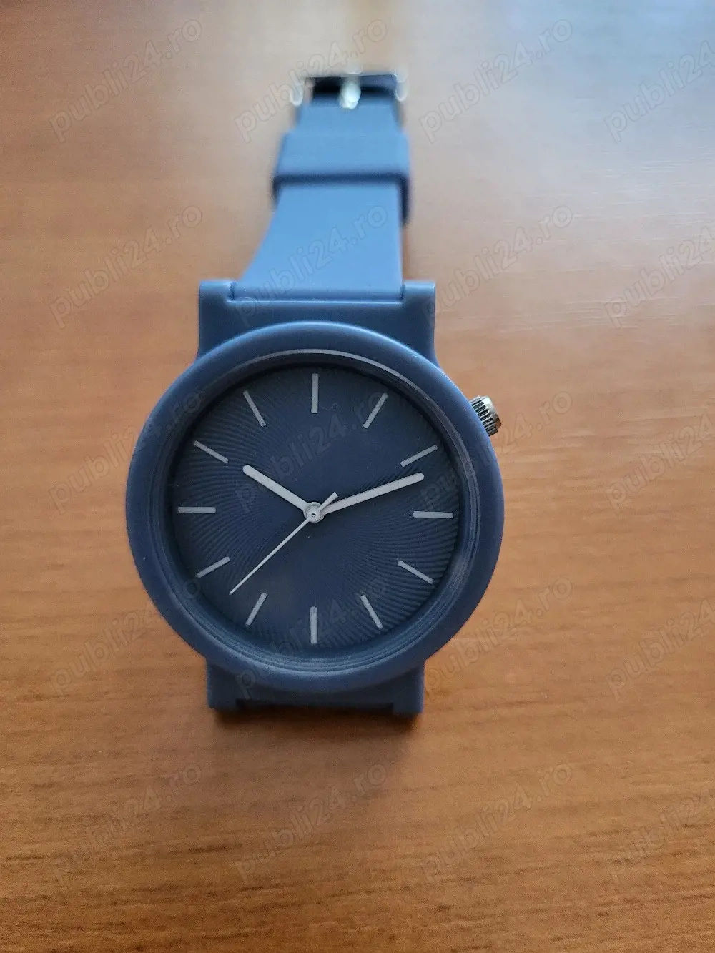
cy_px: 476
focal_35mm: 26
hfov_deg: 53.1
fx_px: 716
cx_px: 358
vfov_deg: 67.3
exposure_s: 1/25.1
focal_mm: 5.4
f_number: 1.8
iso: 640
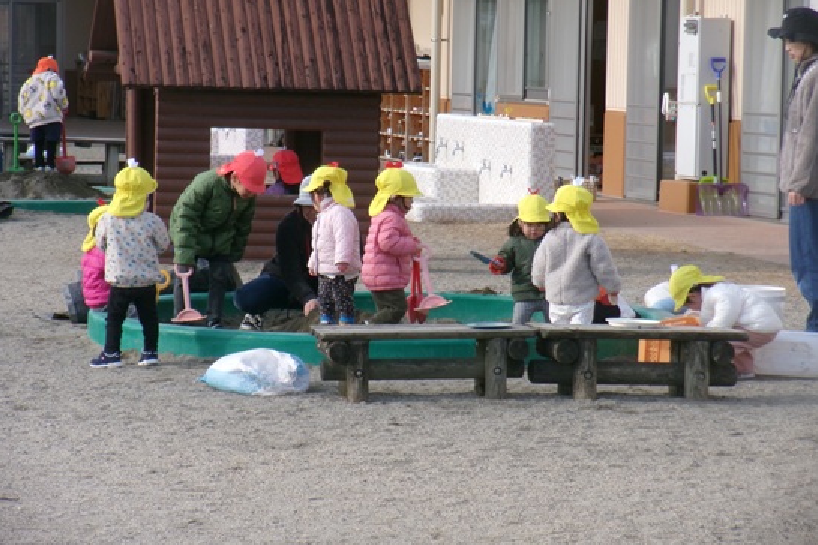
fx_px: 3384
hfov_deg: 13.8
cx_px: 410
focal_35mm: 149
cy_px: 243
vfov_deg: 9.2
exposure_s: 1/180
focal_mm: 25.5
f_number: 6.3
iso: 100
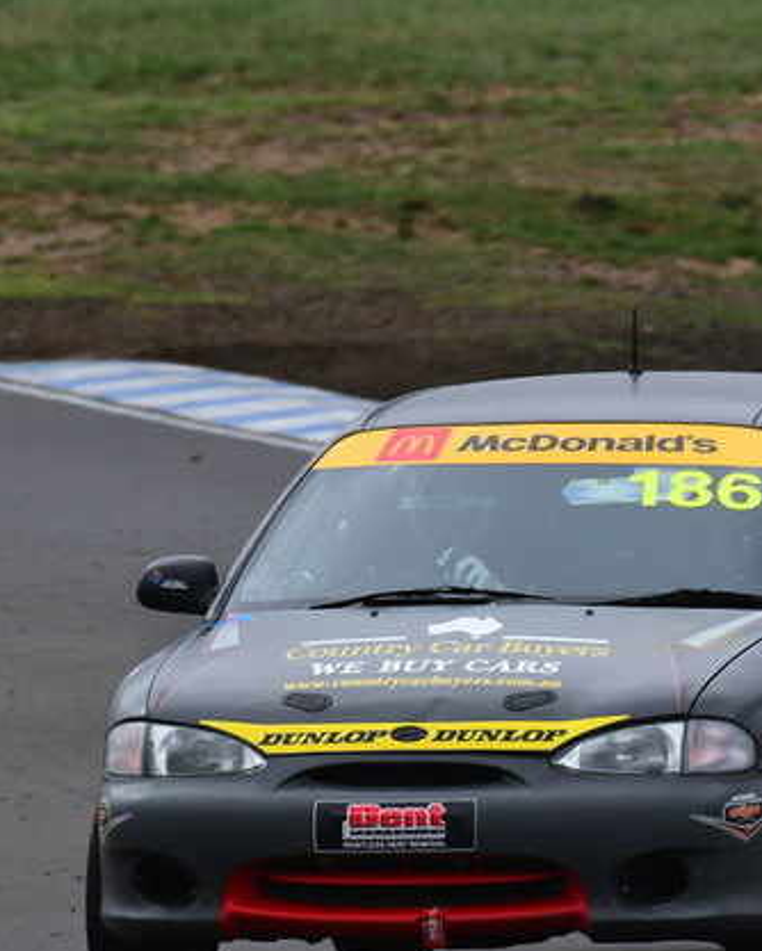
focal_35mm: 1350
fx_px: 38029
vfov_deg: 1.4
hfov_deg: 1.1
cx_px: 506
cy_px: 481
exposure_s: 1/640
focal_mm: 500
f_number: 13
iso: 640
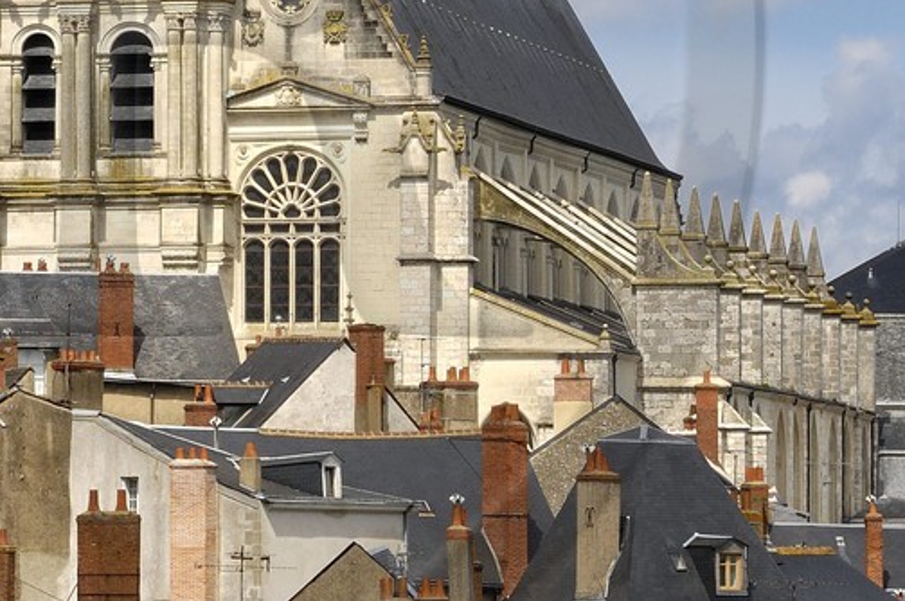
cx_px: 14
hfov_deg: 7.2
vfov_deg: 4.8
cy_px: 45
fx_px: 7180
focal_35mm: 286
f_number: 13
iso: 100
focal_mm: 60
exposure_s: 1/160
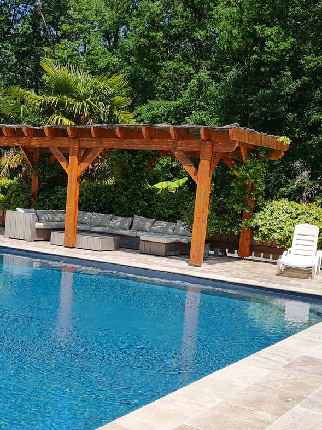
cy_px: 253
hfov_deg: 26.9
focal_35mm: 53
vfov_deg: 36.1
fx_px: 657
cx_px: 55
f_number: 1.8
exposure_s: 1/2768
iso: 50
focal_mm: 5.4
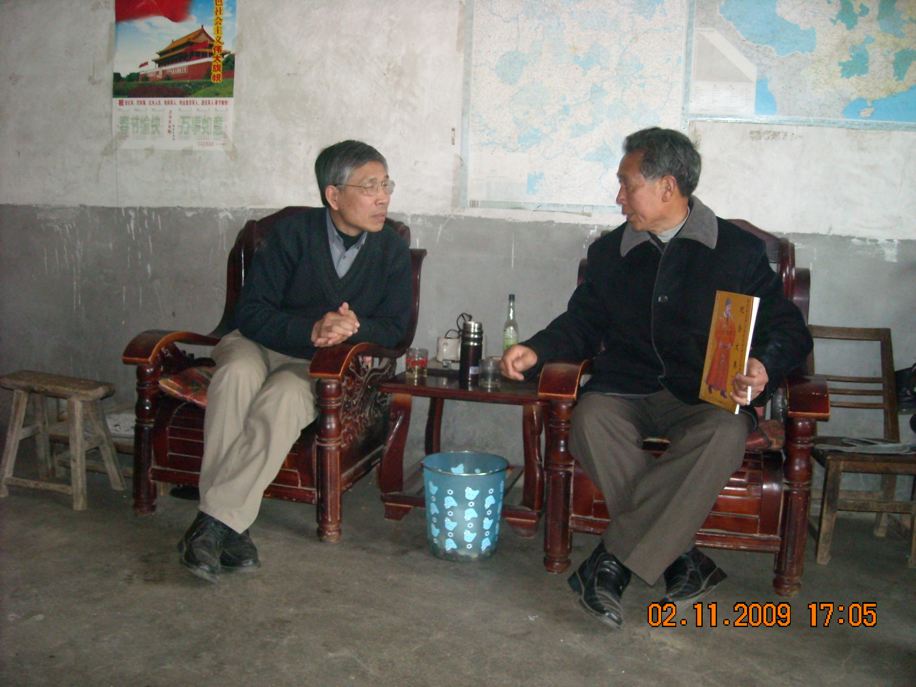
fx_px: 926
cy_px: 344
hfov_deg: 52.6
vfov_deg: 40.7
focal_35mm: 35
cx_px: 458
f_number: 2.8
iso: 400
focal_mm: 5.7
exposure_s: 1/60
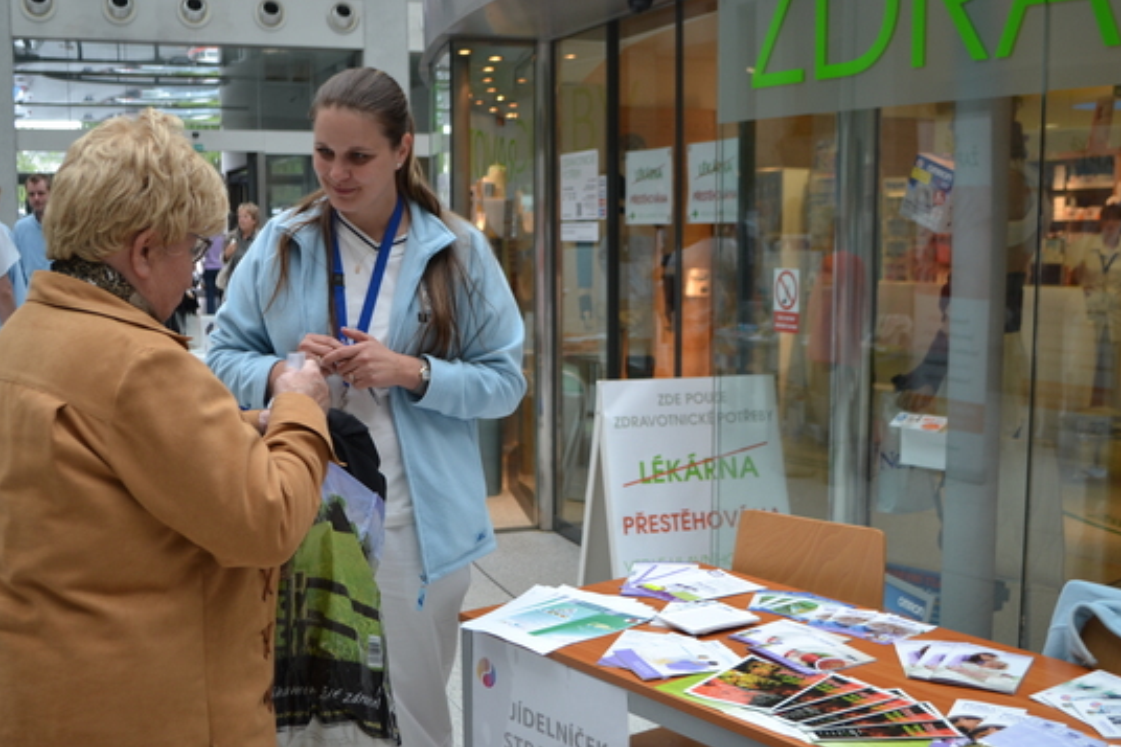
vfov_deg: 31.2
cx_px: 535
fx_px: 1338
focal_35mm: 43
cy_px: 388
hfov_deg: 45.4
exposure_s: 1/50
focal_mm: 24
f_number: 4
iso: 200
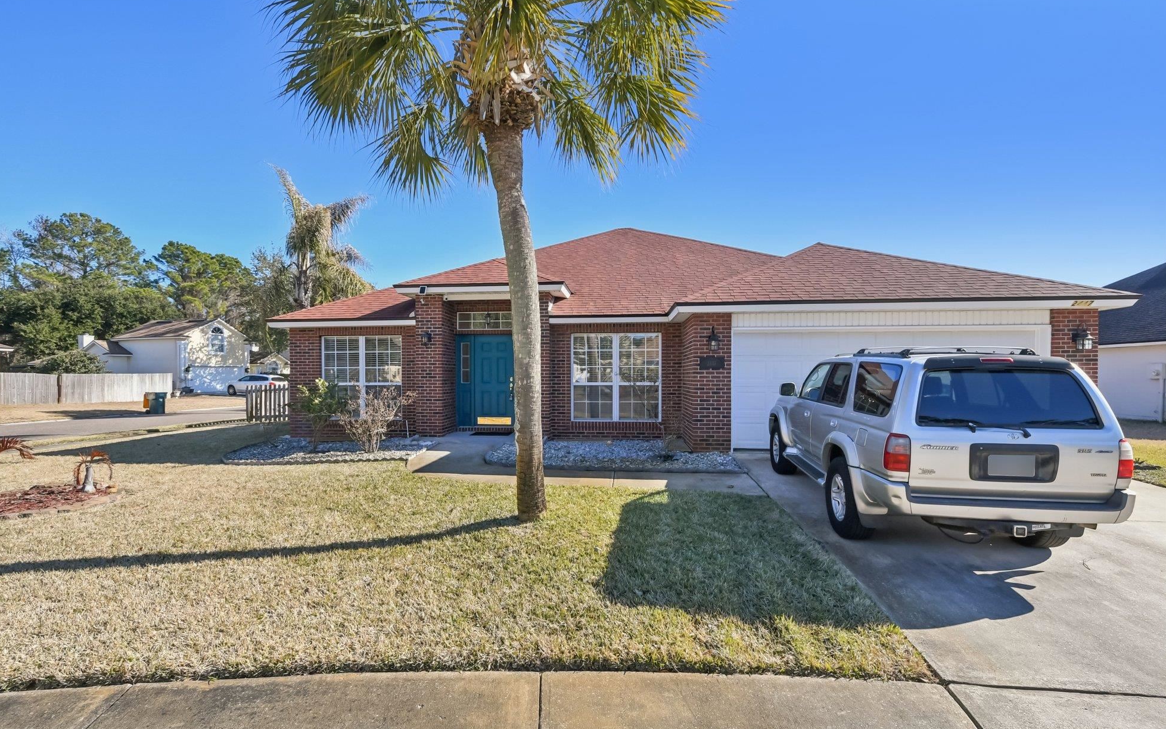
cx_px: 559
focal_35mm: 16
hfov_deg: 97.8
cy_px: 379
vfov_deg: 71.2
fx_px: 508
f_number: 8
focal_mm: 10
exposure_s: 1/400
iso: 400
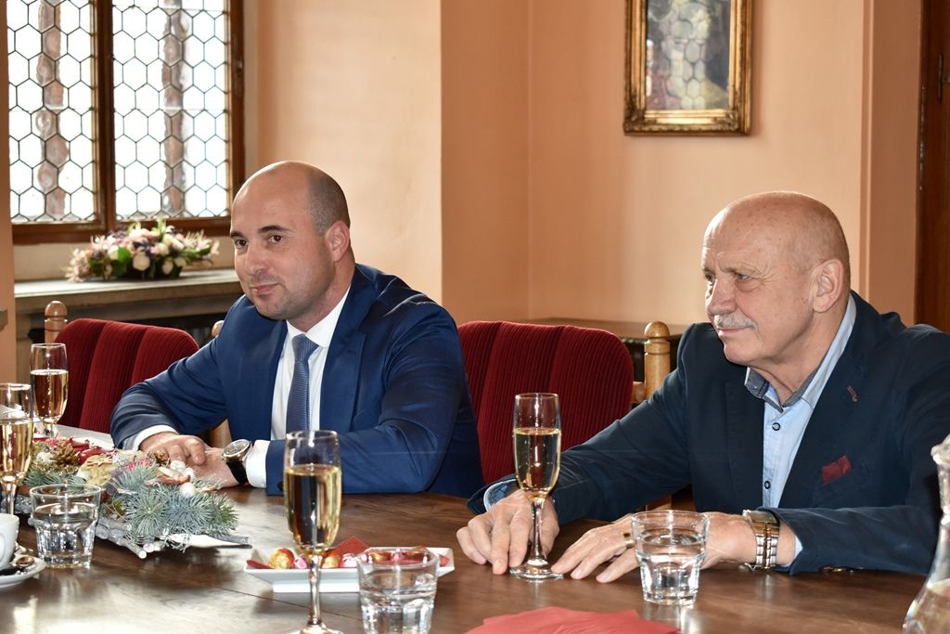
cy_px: 317
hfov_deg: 29.2
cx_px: 475
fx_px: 1821
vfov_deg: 19.7
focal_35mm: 69
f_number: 5.3
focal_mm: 46
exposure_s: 1/80
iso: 720
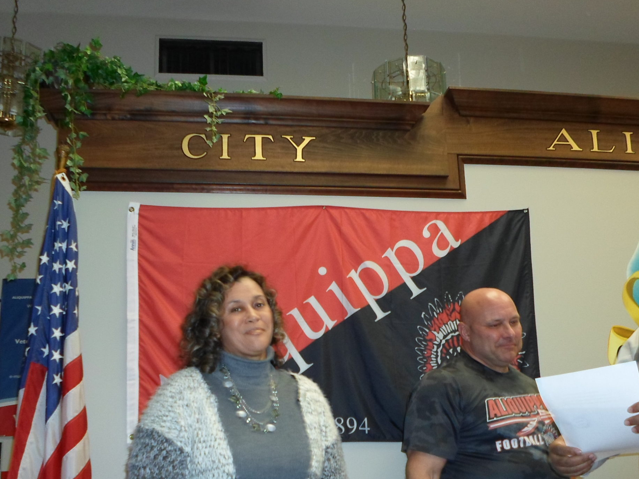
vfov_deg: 40.3
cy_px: 312
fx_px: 646
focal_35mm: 35
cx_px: 329
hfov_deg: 52.6
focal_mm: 4.5
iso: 120
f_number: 2.5
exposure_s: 1/30
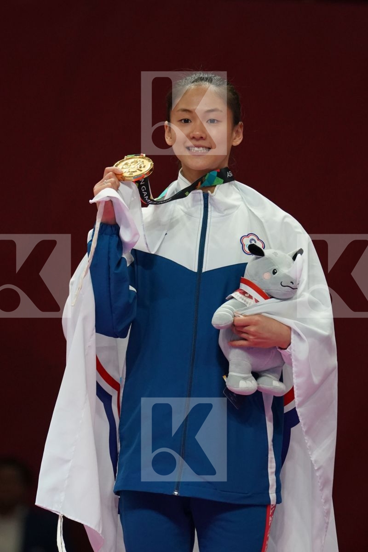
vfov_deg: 4.9
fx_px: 6439
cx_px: 184
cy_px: 276
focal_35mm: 420
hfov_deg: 3.3
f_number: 4
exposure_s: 1/1000
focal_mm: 280
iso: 3200
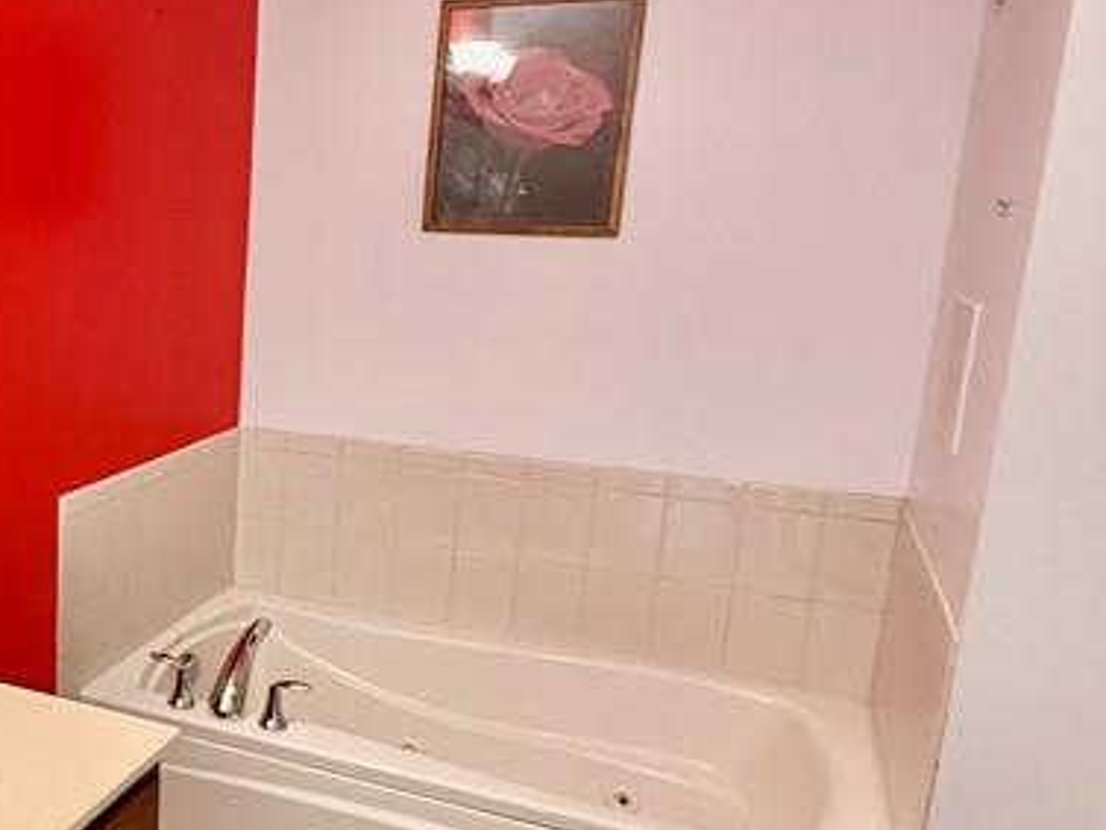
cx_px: 26
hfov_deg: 42.9
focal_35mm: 38
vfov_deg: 37.7
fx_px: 1215
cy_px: 455
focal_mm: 2.22
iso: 200
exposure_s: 1/60
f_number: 2.2
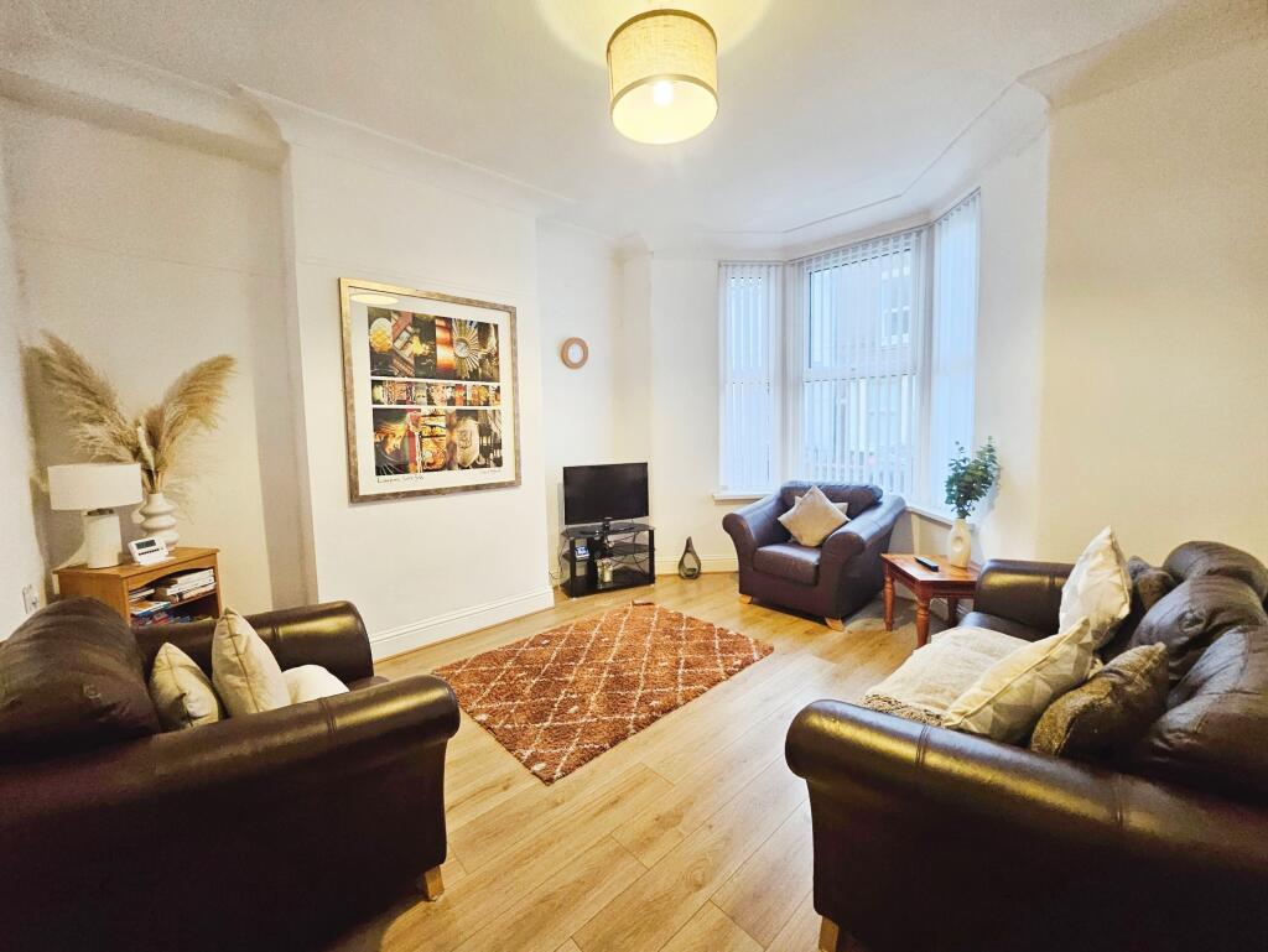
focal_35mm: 13
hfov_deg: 106.2
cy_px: 476
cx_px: 634
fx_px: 476
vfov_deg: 90.0
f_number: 2.2
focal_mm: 1.7
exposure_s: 1/50
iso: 320
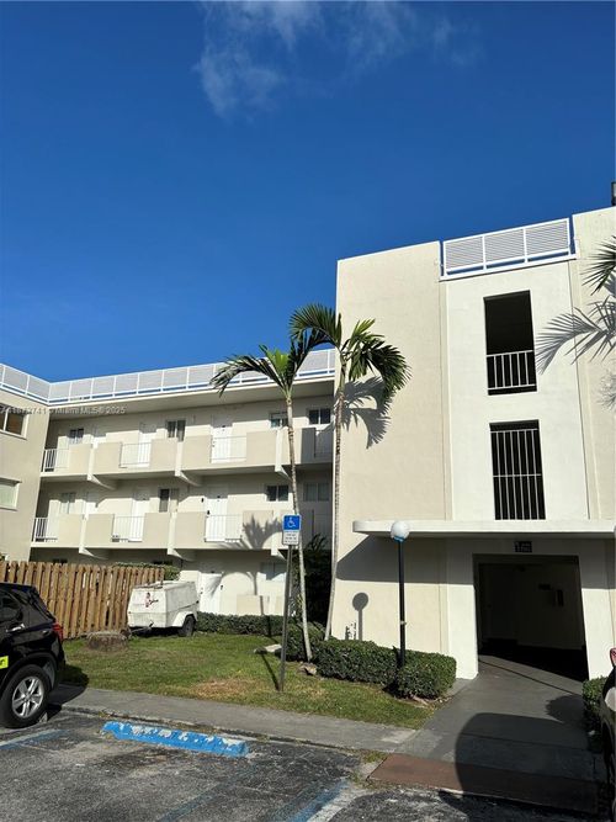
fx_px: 617
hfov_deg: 53.0
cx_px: 308
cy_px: 411
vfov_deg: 67.3
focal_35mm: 26
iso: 50
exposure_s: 1/8333
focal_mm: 5.96
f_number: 1.6
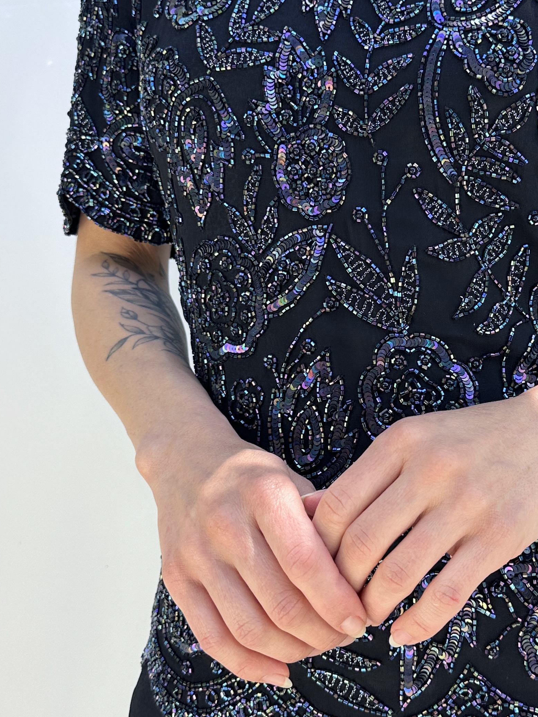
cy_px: 312
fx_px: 870
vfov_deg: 44.7
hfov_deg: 33.7
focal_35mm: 42
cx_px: 400
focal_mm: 6.86
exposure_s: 1/365
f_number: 1.78
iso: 80
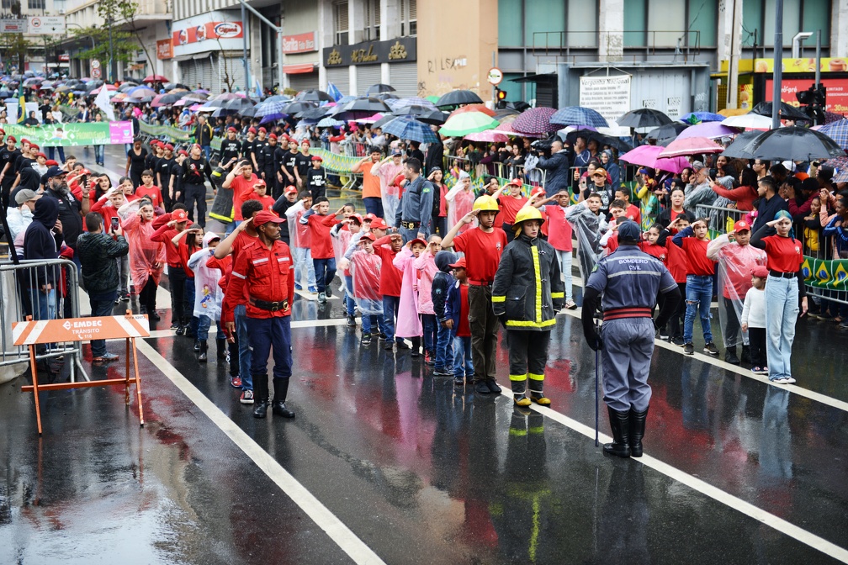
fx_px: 1460
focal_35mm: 62
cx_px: 424
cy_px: 282
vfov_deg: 21.9
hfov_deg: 32.4
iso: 160
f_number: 2.8
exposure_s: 1/60
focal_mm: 62
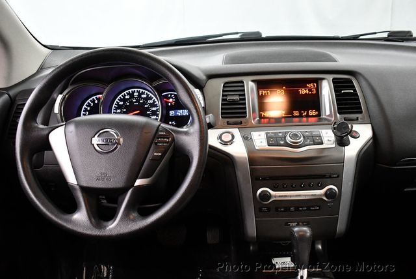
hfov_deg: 53.1
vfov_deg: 36.9
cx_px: 208
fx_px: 416
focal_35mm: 36
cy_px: 140
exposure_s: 1/125
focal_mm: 18
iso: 3200
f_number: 3.5
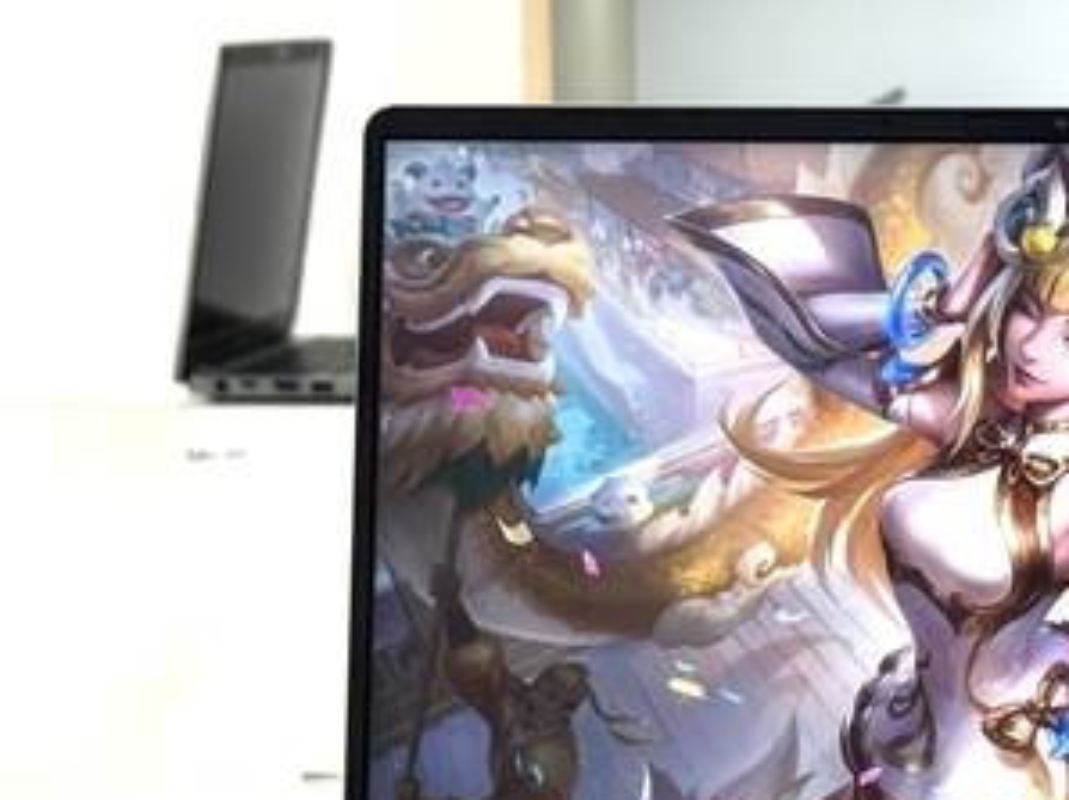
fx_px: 3981
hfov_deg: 15.0
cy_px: 664
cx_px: 1083
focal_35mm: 129
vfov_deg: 11.4
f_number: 1.78
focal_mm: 6.76
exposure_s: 1/343
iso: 64
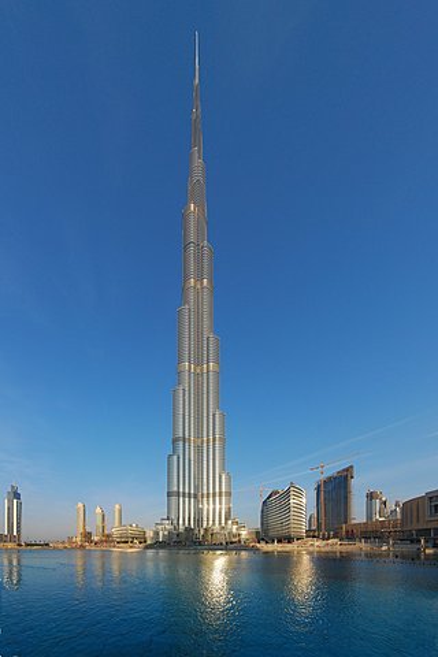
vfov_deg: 90.0
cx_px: 219
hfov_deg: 67.4
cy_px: 328
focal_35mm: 18
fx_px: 328
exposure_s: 1/200
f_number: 8
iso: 100
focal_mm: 12
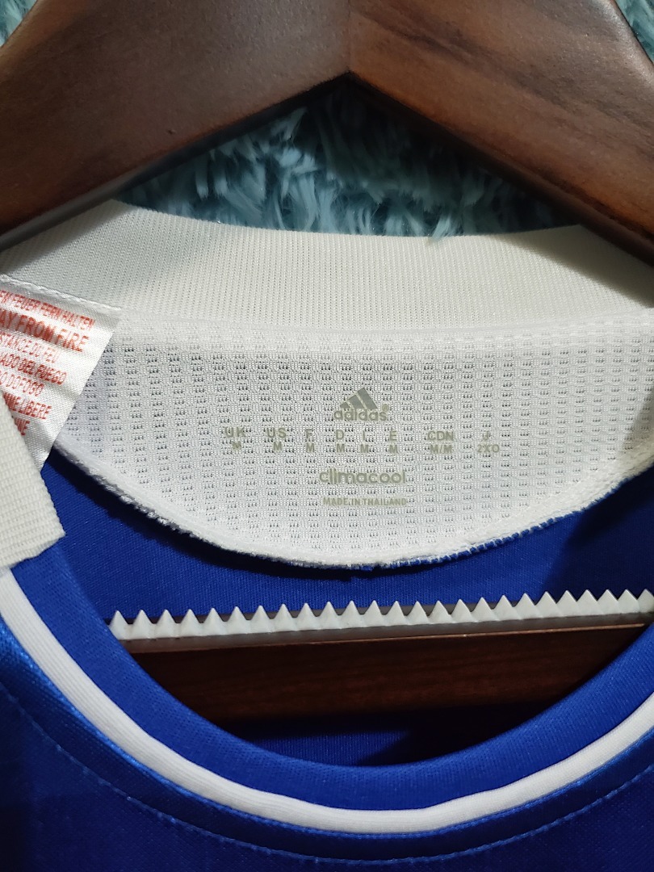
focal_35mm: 26
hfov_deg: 53.1
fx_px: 655
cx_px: 327
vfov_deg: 67.3
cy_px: 436
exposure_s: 1/50
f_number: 1.5
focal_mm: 4.3
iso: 320
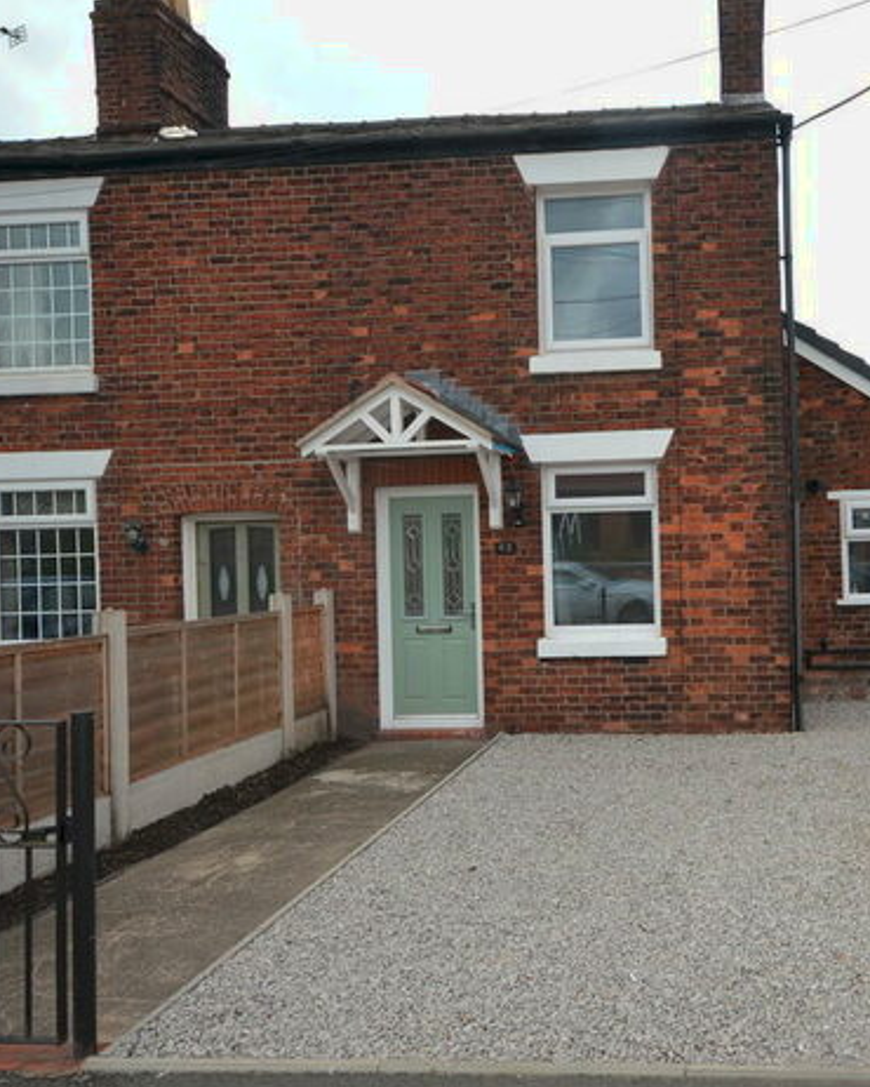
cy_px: 546
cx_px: 682
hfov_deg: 49.3
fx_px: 891
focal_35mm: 28
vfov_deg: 62.7
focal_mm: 13
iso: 100
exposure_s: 1/200
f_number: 7.1
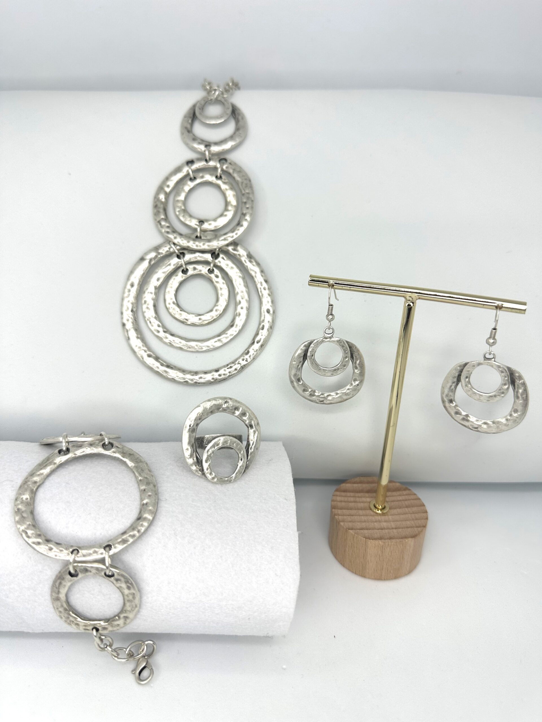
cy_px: 361
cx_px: 271
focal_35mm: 24
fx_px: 501
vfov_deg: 71.6
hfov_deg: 56.8
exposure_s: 1/1256
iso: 80
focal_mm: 6.86
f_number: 1.78
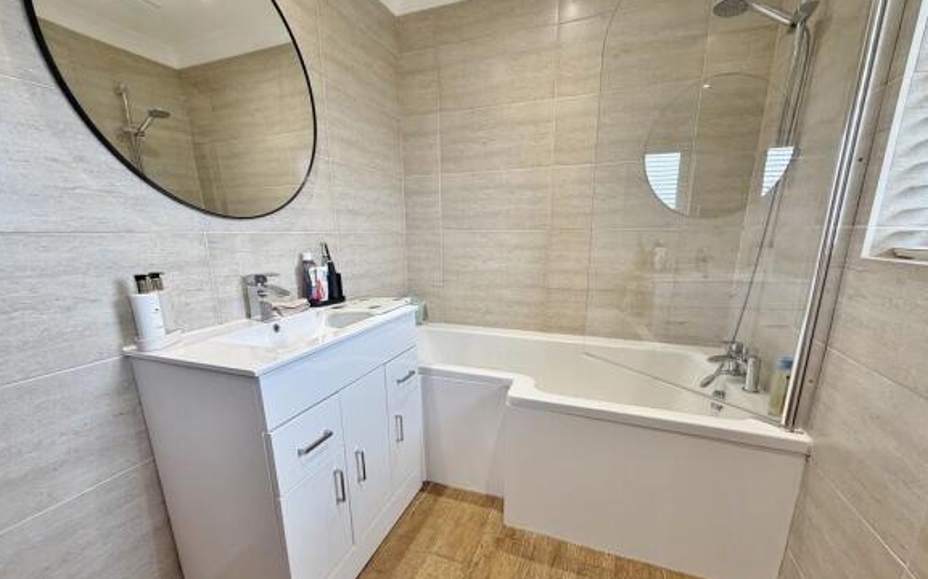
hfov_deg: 101.5
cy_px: 329
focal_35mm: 15
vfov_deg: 74.3
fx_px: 379
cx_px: 462
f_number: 2.2
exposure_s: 1/100
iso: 200
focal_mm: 2.22
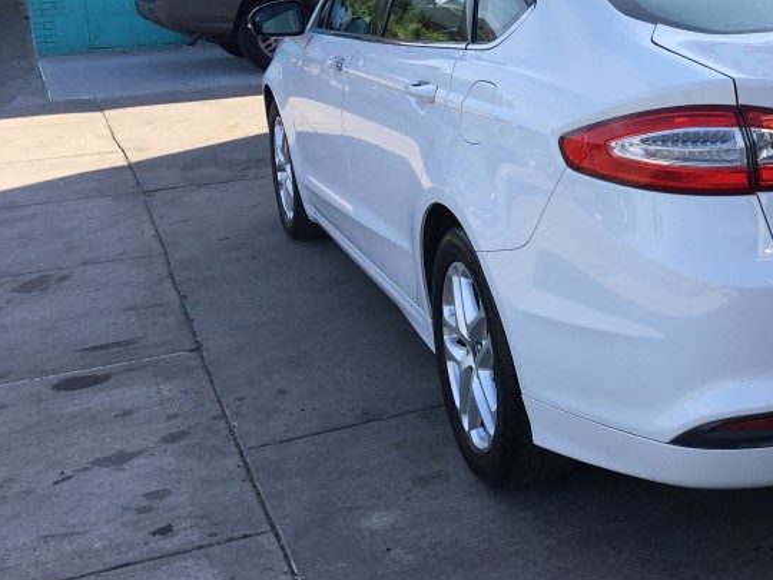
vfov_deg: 26.4
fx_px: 1228
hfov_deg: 33.3
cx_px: 684
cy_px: 182
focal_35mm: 55
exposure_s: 1/557
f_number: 2.2
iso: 25
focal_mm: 4.15
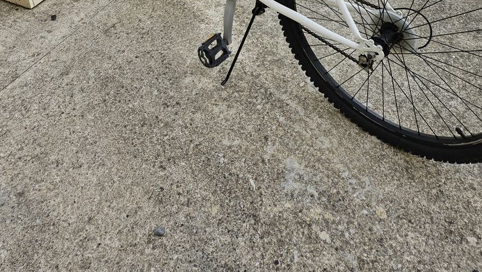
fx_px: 435
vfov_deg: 29.7
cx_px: 239
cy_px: -55
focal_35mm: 34
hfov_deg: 58.0
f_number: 1.8
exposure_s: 1/282
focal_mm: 5.4
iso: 25
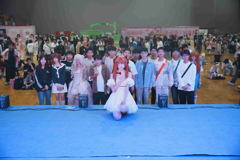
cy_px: 80
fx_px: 253
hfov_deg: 50.7
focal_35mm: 38
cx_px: 120
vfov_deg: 35.1
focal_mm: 38
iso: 100
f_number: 2.8
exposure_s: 1/80
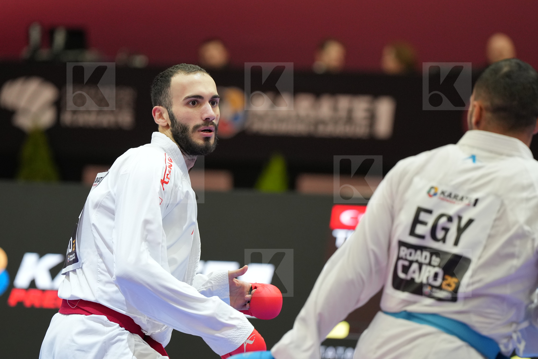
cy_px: 180
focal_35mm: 255
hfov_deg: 8.1
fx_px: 3810
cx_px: 269
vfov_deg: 5.4
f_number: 2.8
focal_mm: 170
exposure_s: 1/1000
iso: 1600
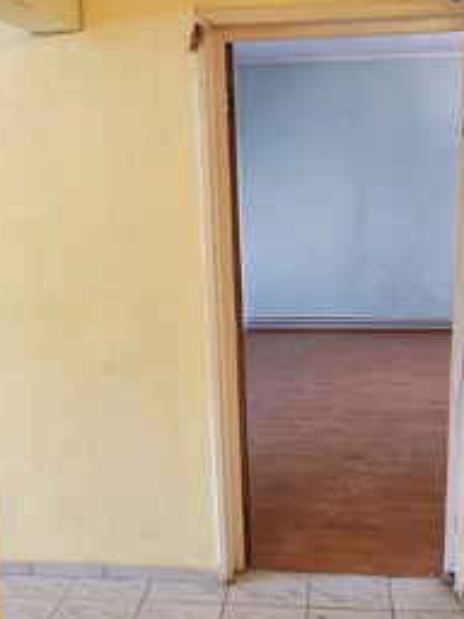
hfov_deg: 36.7
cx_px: 271
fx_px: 697
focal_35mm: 39
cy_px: 341
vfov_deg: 47.8
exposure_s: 1/50
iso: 550
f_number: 1.4
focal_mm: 5.89
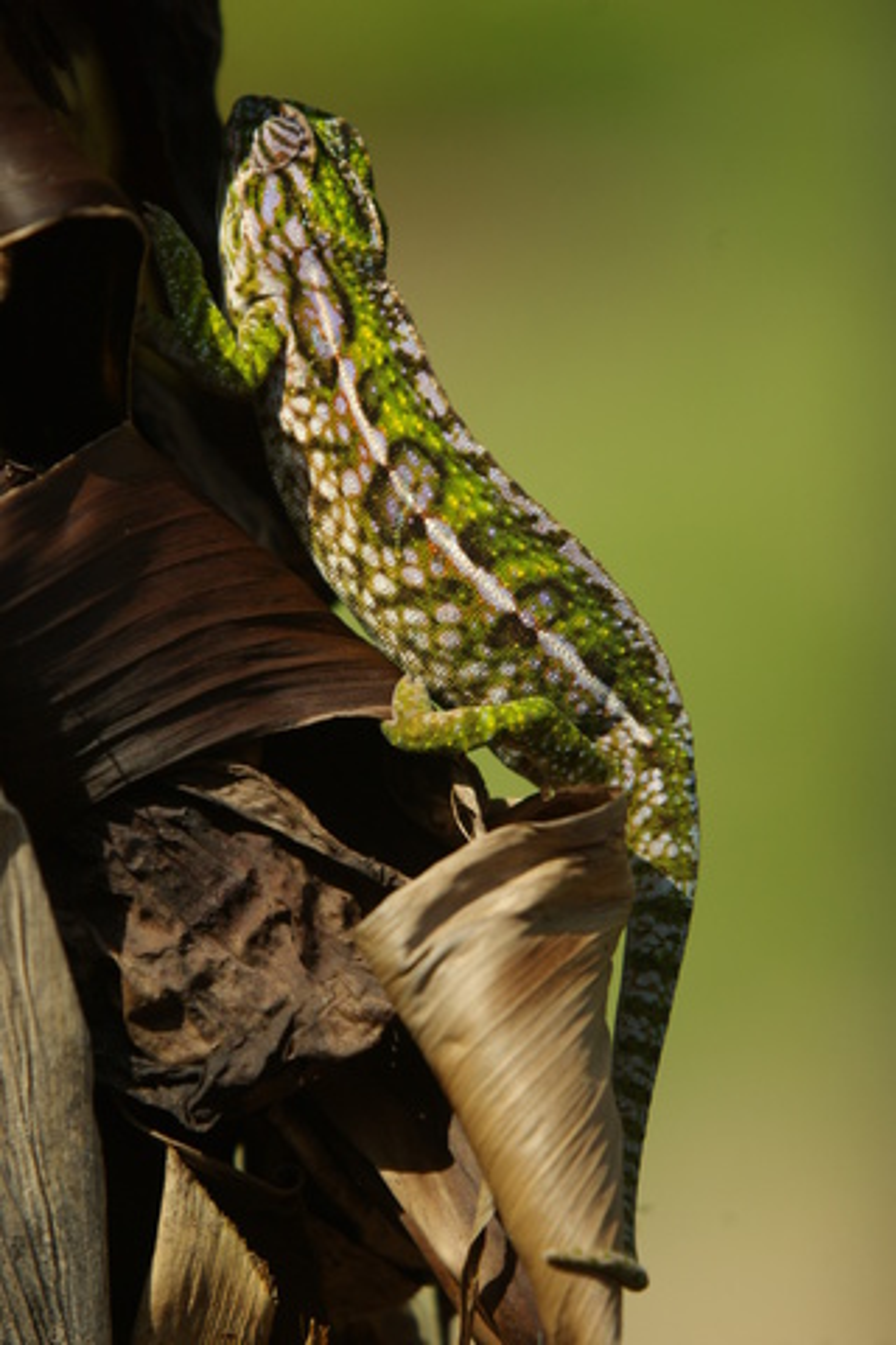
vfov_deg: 4.4
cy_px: 672
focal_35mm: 465
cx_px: 448
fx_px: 17359
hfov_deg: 3.0
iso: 100
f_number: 6.7
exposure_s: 1/180
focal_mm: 310
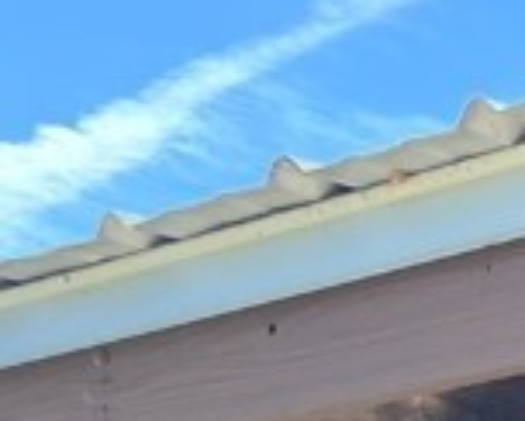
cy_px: 1260
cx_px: 1105
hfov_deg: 10.3
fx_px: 2660
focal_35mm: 171
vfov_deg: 7.8
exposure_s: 1/621
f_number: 1.5
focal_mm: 5.7
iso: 50
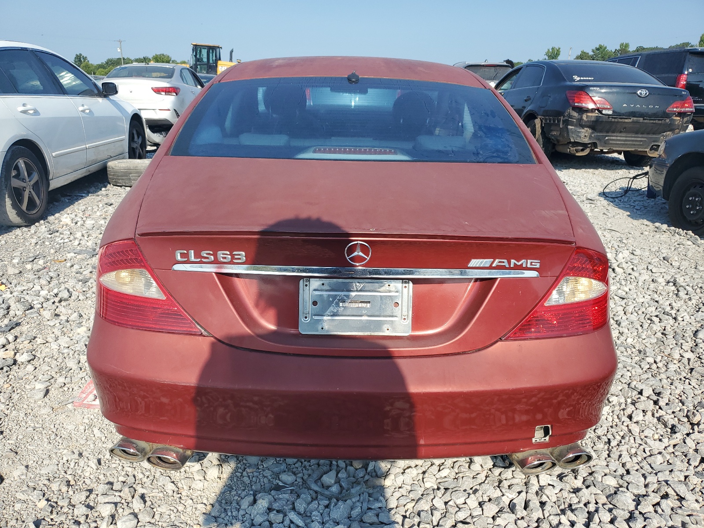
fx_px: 529
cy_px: 264
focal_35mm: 26
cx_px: 352
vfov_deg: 53.1
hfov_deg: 67.3
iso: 50
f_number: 1.5
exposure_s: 1/2500
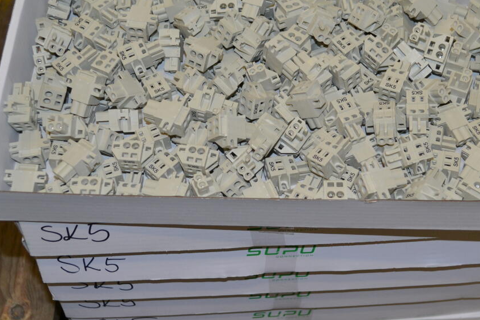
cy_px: 157
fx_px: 907
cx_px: 282
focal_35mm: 68
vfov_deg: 20.0
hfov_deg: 29.6
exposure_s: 1/60
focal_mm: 32
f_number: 4.8
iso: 640
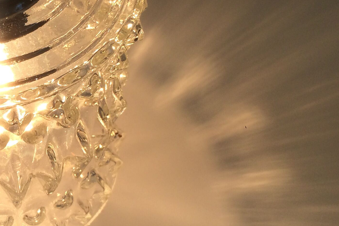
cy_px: 126
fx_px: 659
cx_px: -41
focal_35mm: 70
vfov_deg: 19.5
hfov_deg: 26.4
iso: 32
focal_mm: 4.15
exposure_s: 1/513
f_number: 2.2
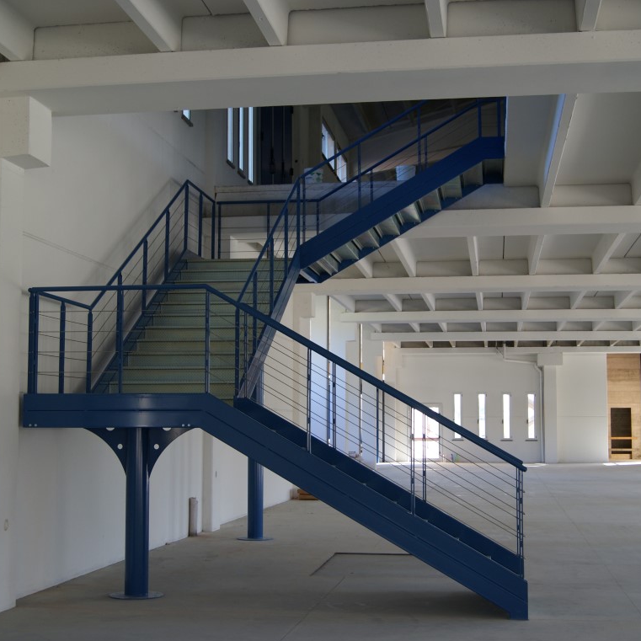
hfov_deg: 34.0
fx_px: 1048
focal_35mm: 50
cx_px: 339
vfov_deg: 34.0
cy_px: 323
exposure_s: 1/50
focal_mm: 26
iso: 100
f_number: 4.5
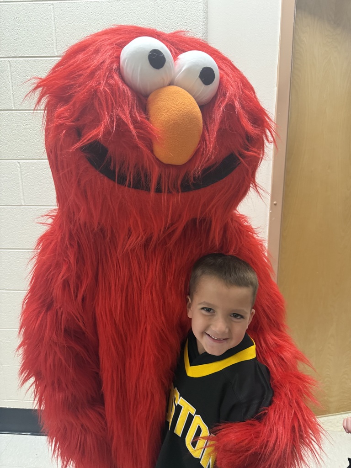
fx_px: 324
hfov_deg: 56.8
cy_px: 234
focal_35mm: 24
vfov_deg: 71.6
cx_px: 176
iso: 400
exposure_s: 1/60
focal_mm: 6.76
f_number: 1.78
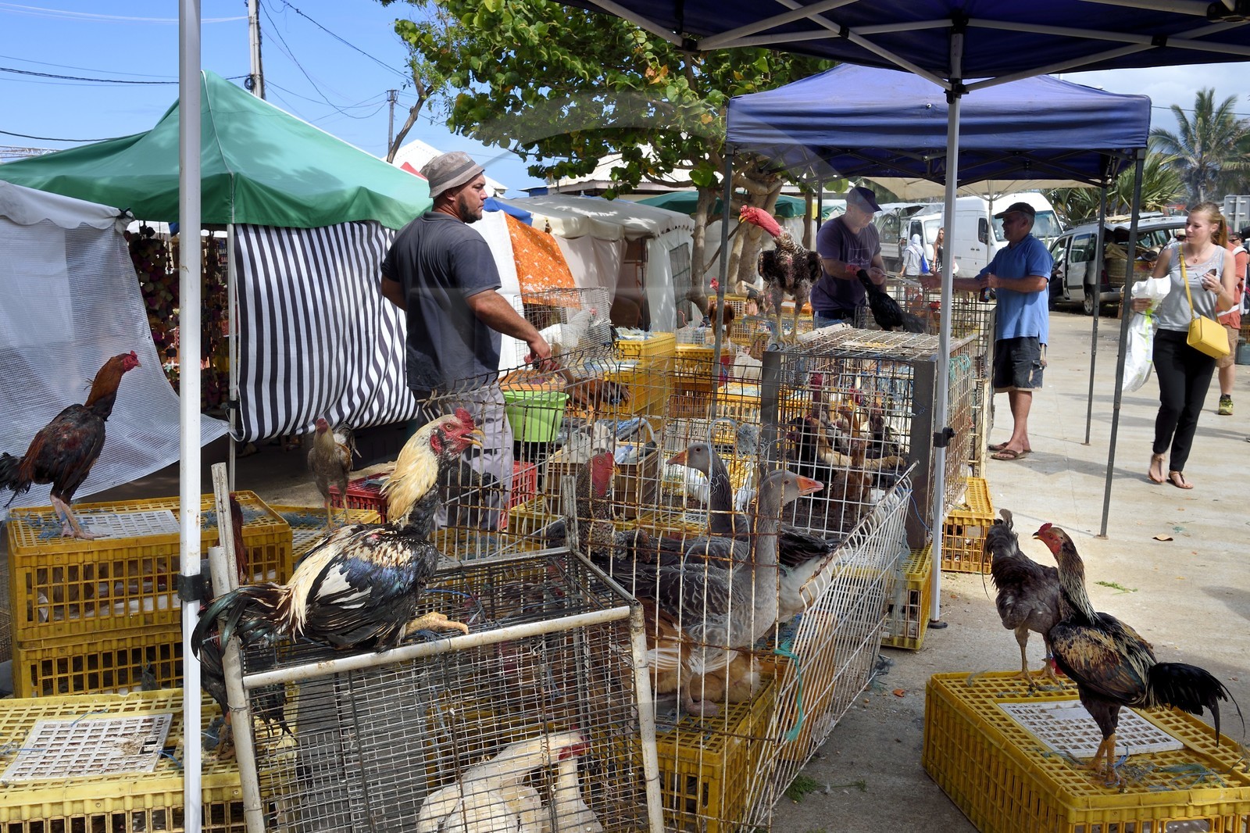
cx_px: 625
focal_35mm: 34
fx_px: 1180
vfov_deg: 38.9
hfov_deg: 55.8
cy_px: 416
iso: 200
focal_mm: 34
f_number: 16
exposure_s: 1/125
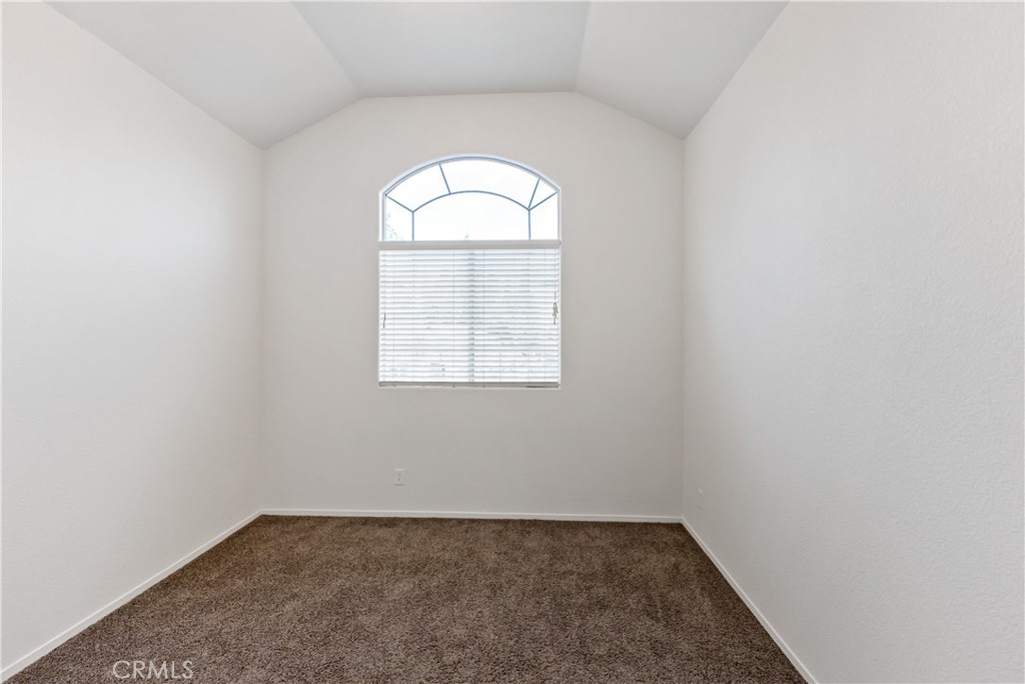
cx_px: 512
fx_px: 399
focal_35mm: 14
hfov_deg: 104.2
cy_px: 342
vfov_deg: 81.2
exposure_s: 1/160
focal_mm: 14
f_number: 4
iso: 640
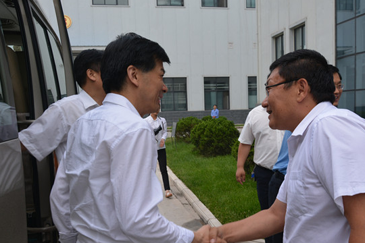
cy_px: 156
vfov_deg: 33.2
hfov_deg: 48.4
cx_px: 205
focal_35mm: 40
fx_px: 406
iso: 280
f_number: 5.6
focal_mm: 18
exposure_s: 1/125
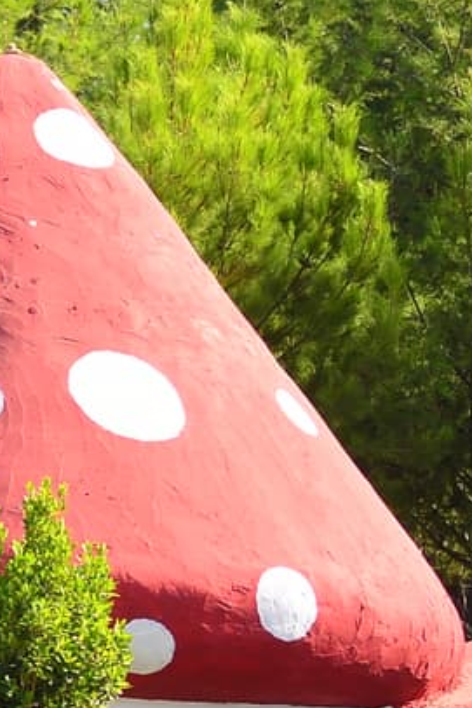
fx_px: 4834
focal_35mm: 246
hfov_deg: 5.4
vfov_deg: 8.3
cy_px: 709
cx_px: 1193
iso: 160
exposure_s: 1/2500
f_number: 2.8
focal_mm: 50
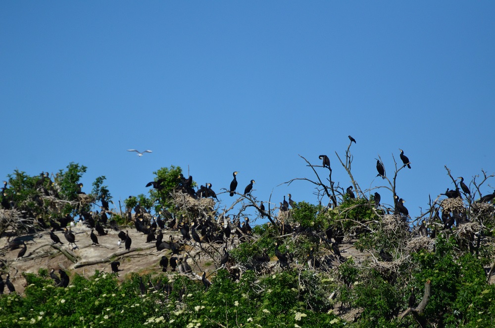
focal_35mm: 450
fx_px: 6174
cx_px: 248
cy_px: 164
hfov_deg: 4.6
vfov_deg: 3.0
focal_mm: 300
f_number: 5.6
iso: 640
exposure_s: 1/8000
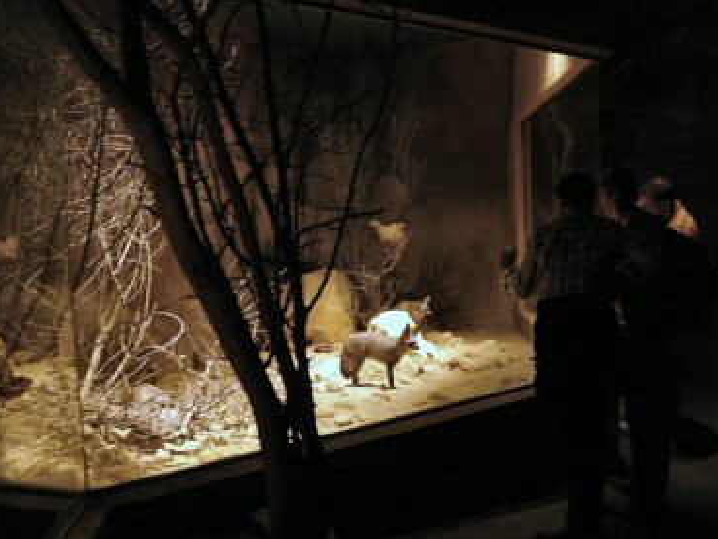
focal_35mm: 38
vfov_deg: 37.7
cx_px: 380
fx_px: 788
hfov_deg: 48.9
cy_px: 289
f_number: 2.8
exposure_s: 1/8
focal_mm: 5.2
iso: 200
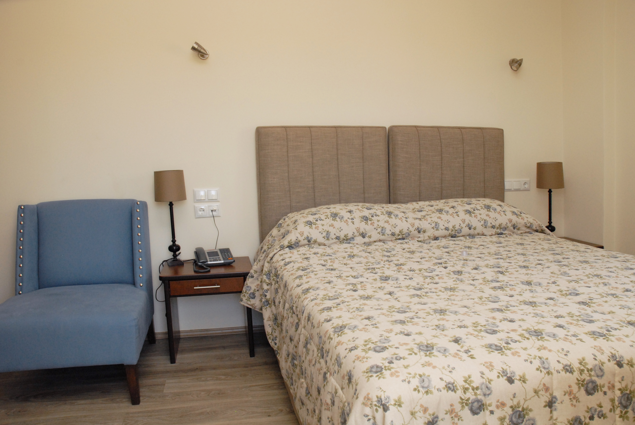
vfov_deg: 48.0
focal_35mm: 27
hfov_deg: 67.3
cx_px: 318
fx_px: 477
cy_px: 212
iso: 640
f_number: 7.1
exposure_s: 1/60
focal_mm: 18
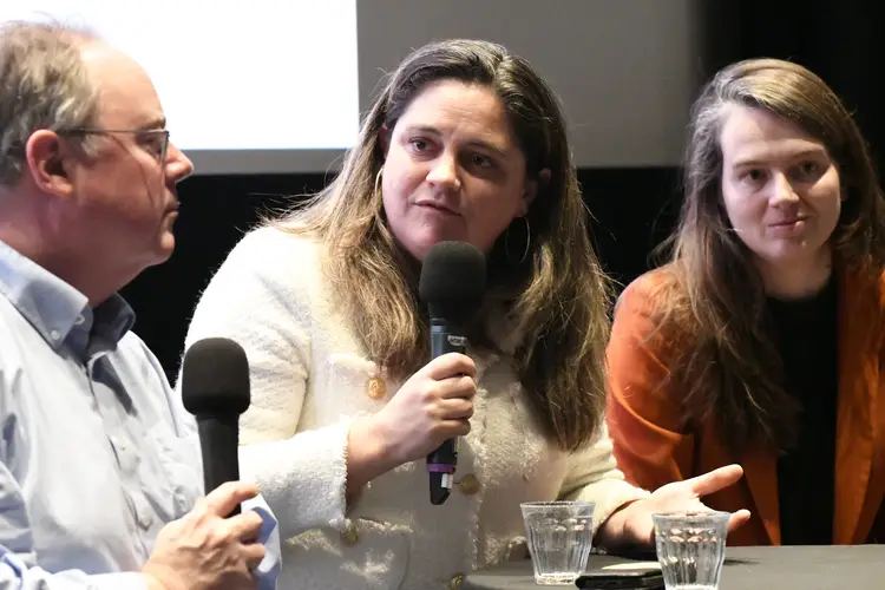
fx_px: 4978
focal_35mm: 202
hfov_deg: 10.2
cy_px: 295
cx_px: 442
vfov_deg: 6.8
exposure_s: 1/125
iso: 25600
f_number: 5.6
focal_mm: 135
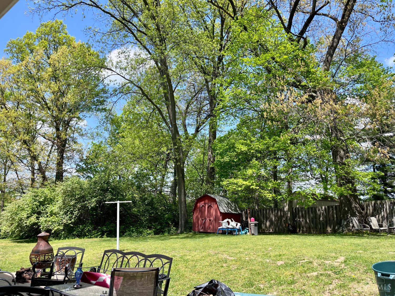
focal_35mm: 26
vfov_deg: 53.1
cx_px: 198
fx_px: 297
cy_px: 148
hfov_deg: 67.3
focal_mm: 5.1
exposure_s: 1/1695
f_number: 1.6
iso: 50
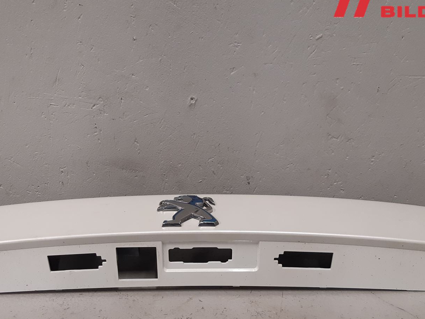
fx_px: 540
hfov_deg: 42.9
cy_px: 228
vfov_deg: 32.4
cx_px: 190
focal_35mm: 44
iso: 100
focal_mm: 3.93
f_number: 1.7
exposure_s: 1/50
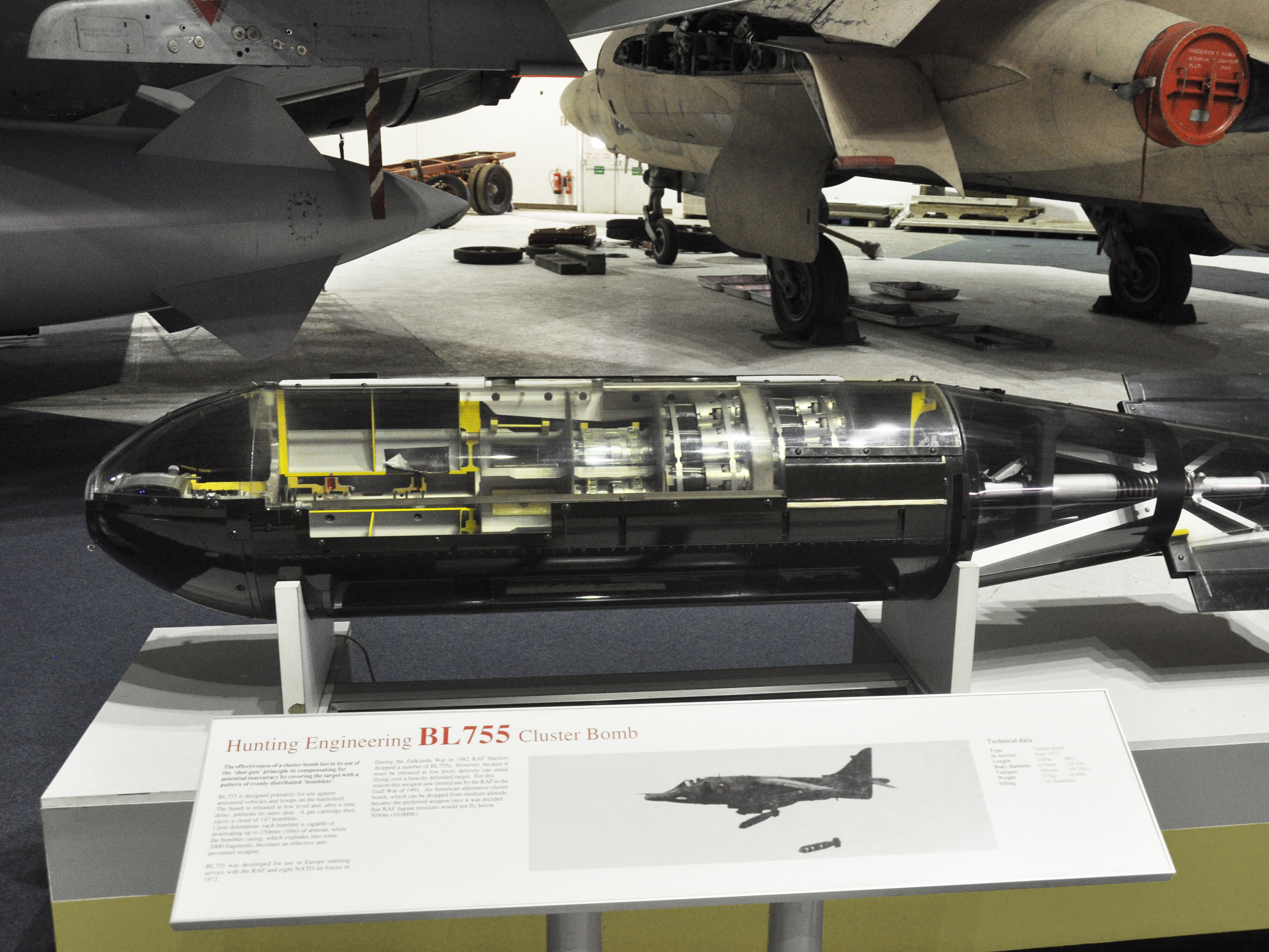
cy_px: 474
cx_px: 704
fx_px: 1320
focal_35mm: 36
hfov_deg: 51.3
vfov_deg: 39.7
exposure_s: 1/15
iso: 900
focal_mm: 22
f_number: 6.3
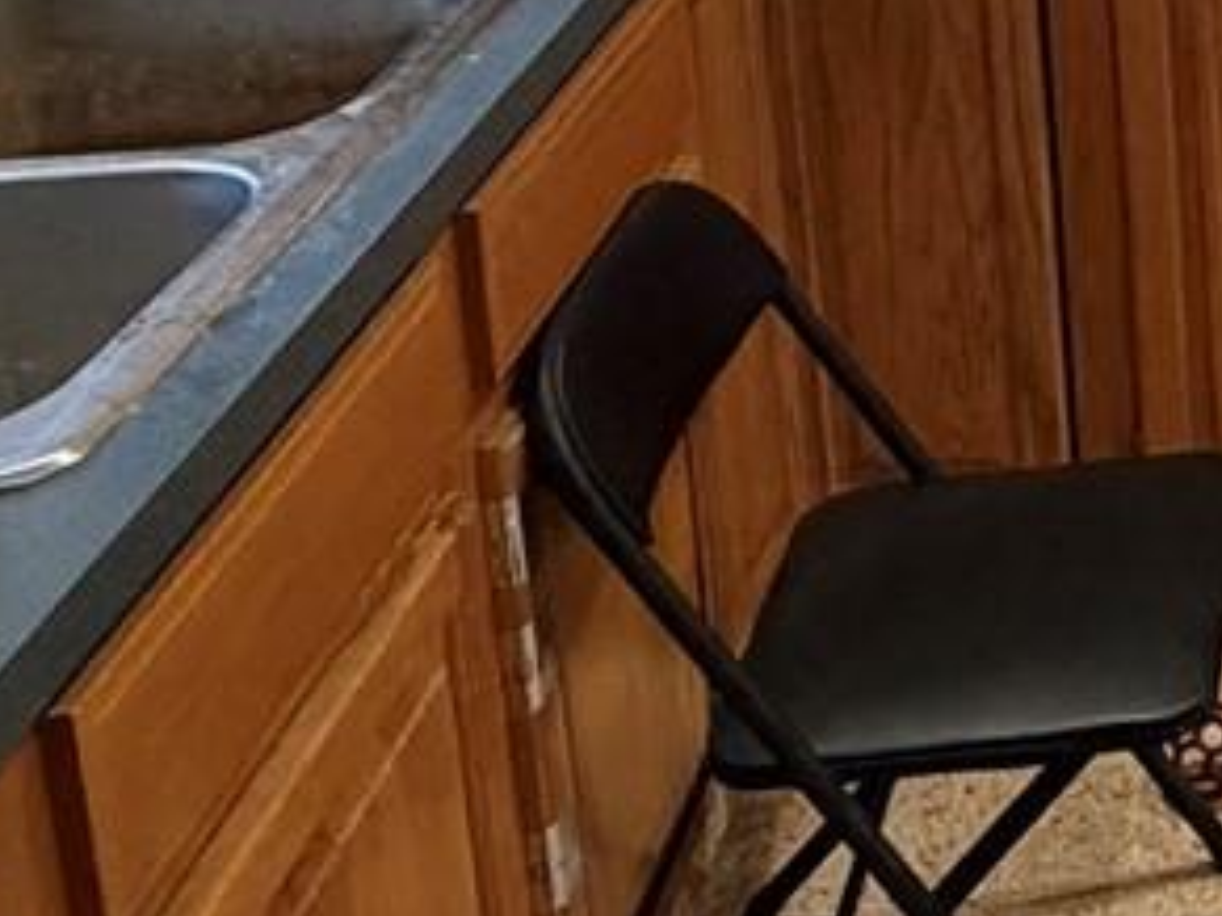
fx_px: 2717
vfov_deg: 17.5
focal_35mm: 77
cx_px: 1768
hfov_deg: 21.7
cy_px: -382
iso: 320
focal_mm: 2.22
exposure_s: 1/60
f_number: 2.2
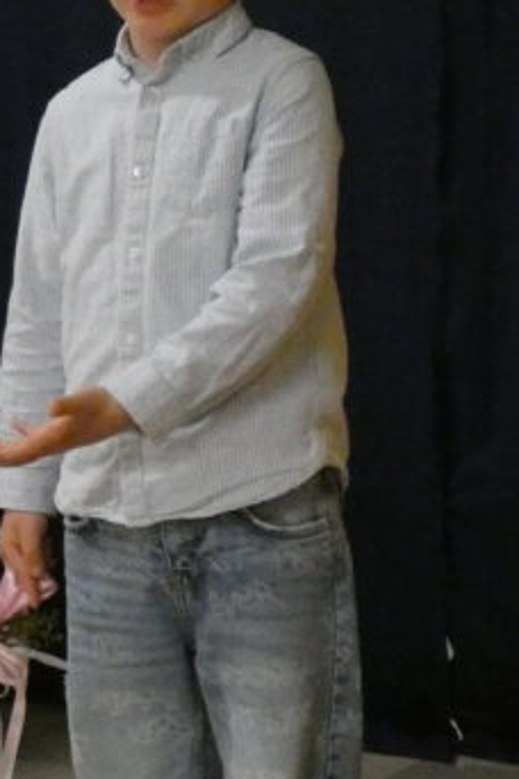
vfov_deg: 18.3
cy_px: 394
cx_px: -337
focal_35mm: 112
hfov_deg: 11.5
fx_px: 2422
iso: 1600
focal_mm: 6.5
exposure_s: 1/60
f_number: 3.5
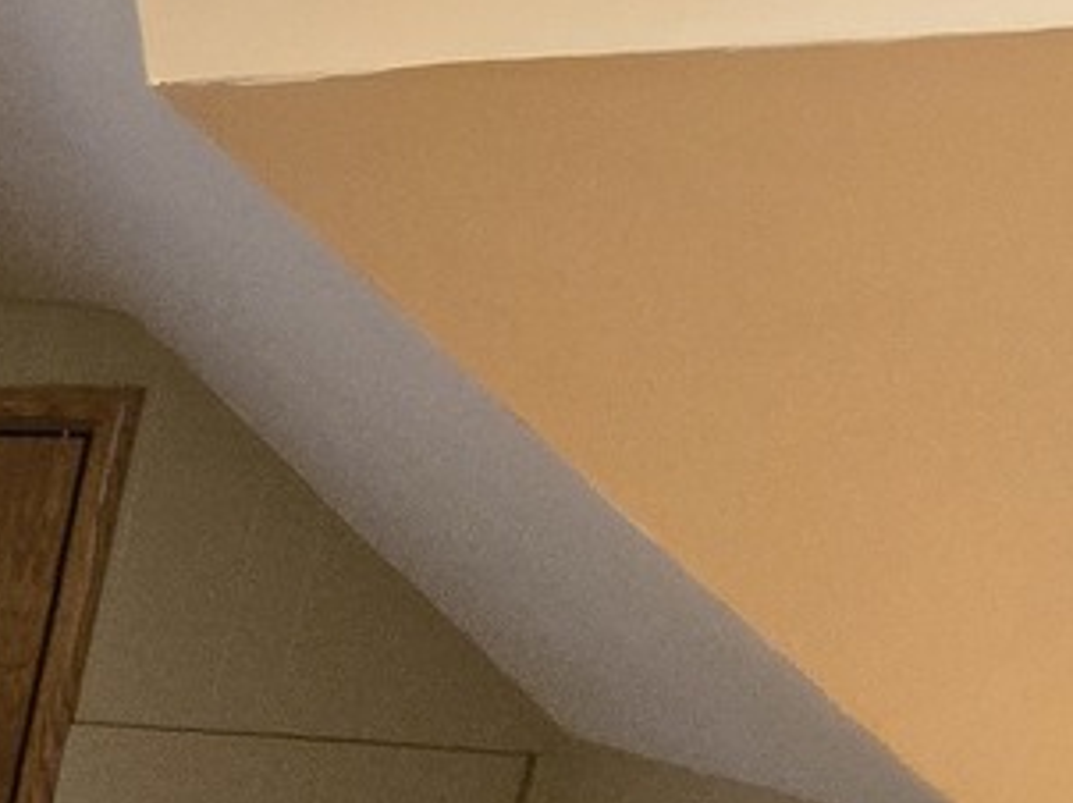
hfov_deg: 18.9
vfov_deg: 20.0
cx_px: -1077
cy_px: 1251
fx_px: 1920
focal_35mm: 62
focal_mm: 2.2
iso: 1250
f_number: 2.2
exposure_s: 1/40
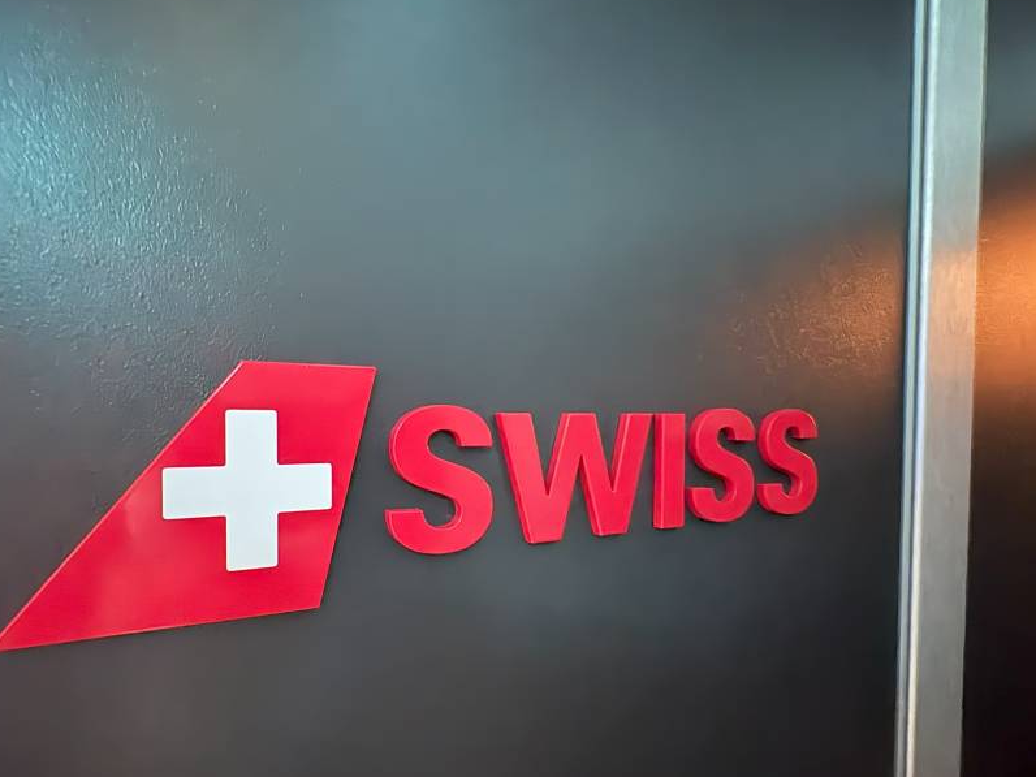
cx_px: 445
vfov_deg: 71.3
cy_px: 439
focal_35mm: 18
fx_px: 539
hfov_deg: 87.2
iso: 1250
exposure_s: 1/8
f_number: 2.2
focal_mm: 2.22
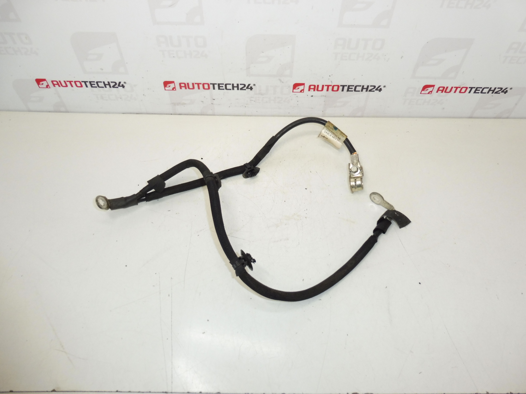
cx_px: 263
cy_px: 197
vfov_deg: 56.8
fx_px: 365
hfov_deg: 71.6
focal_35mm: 24
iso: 200
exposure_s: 1/125
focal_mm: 4.3
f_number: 3.5
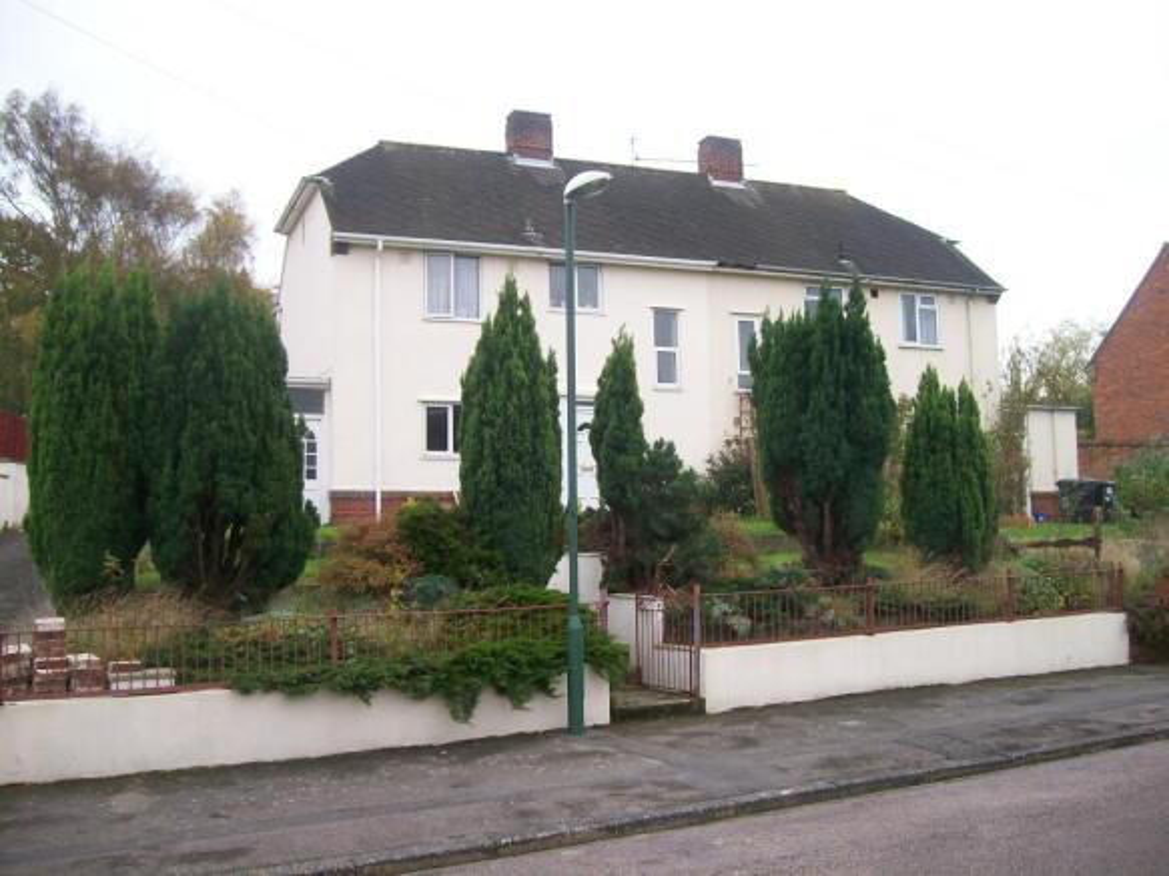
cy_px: 438
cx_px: 584
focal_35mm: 35
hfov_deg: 52.6
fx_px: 1182
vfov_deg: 40.7
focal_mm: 5.8
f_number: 2.8
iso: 80
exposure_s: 1/226
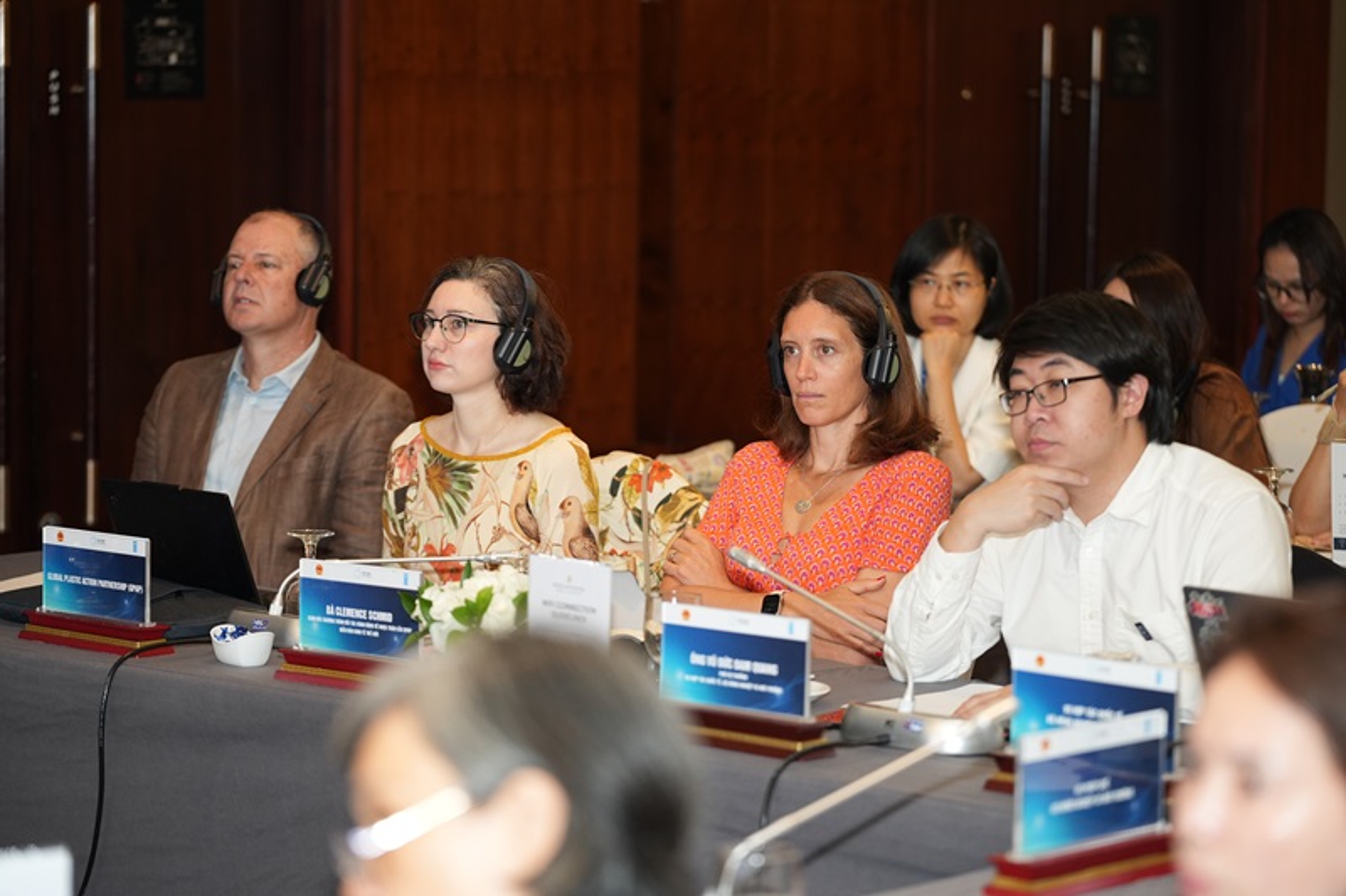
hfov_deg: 19.3
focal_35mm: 106
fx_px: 3966
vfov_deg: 12.9
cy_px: 448
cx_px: 673
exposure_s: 1/200
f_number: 2.8
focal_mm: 106.1
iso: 1000
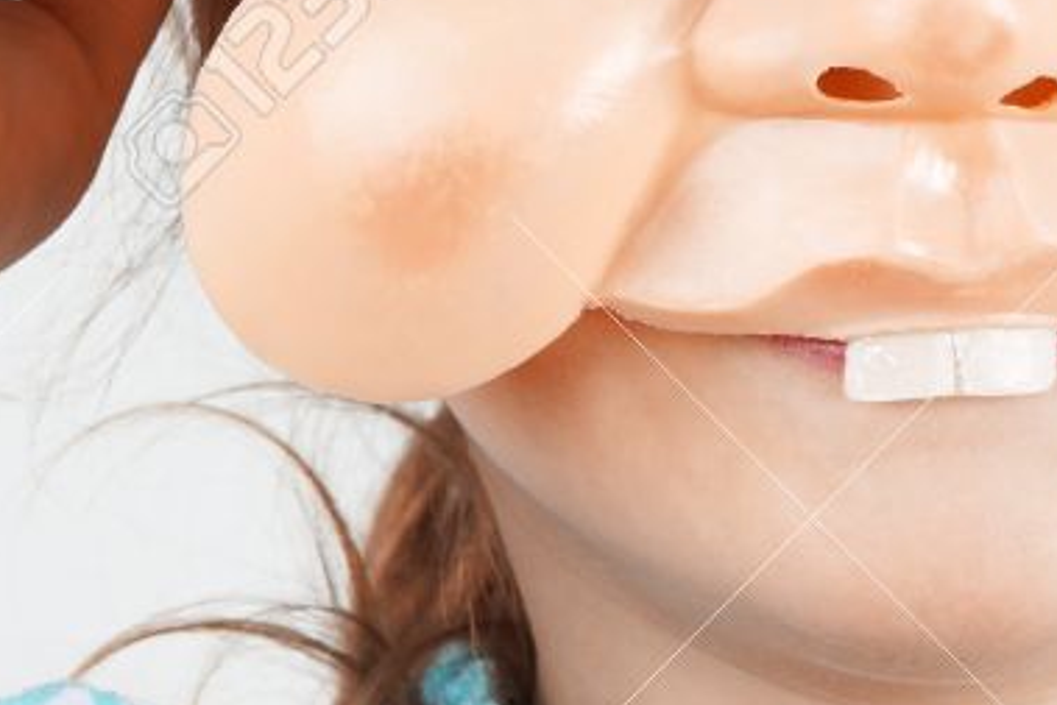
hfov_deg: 5.3
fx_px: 11329
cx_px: 809
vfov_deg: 3.6
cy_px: -86
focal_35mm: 386
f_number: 7.1
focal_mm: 75
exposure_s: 1/200
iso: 100
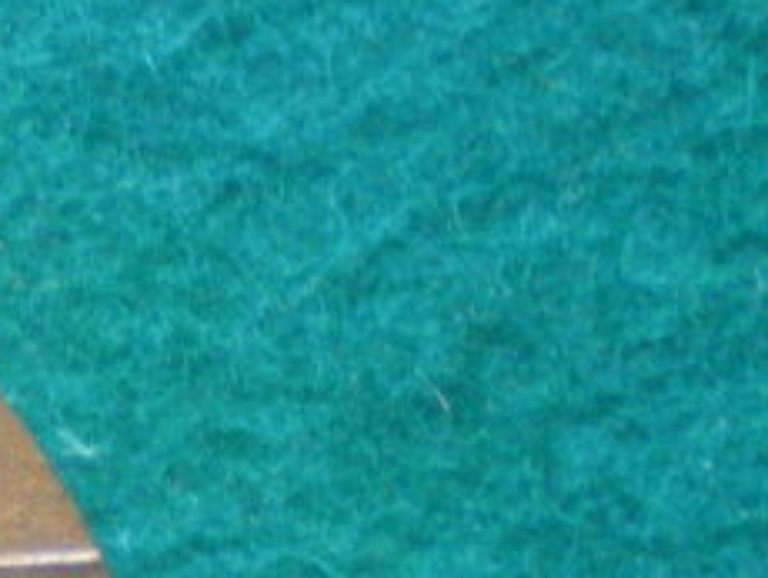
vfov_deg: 8.7
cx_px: -885
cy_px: 976
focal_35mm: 165
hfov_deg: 10.7
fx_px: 3665
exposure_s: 1/8
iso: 400
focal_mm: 6.3
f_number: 3.1
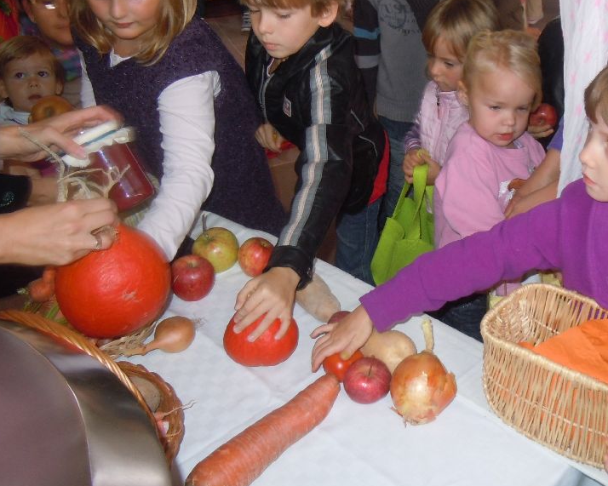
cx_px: 422
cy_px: 178
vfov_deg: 36.2
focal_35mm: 41
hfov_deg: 43.9
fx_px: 738
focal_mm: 5.4
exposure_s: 1/30
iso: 200
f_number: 3.5
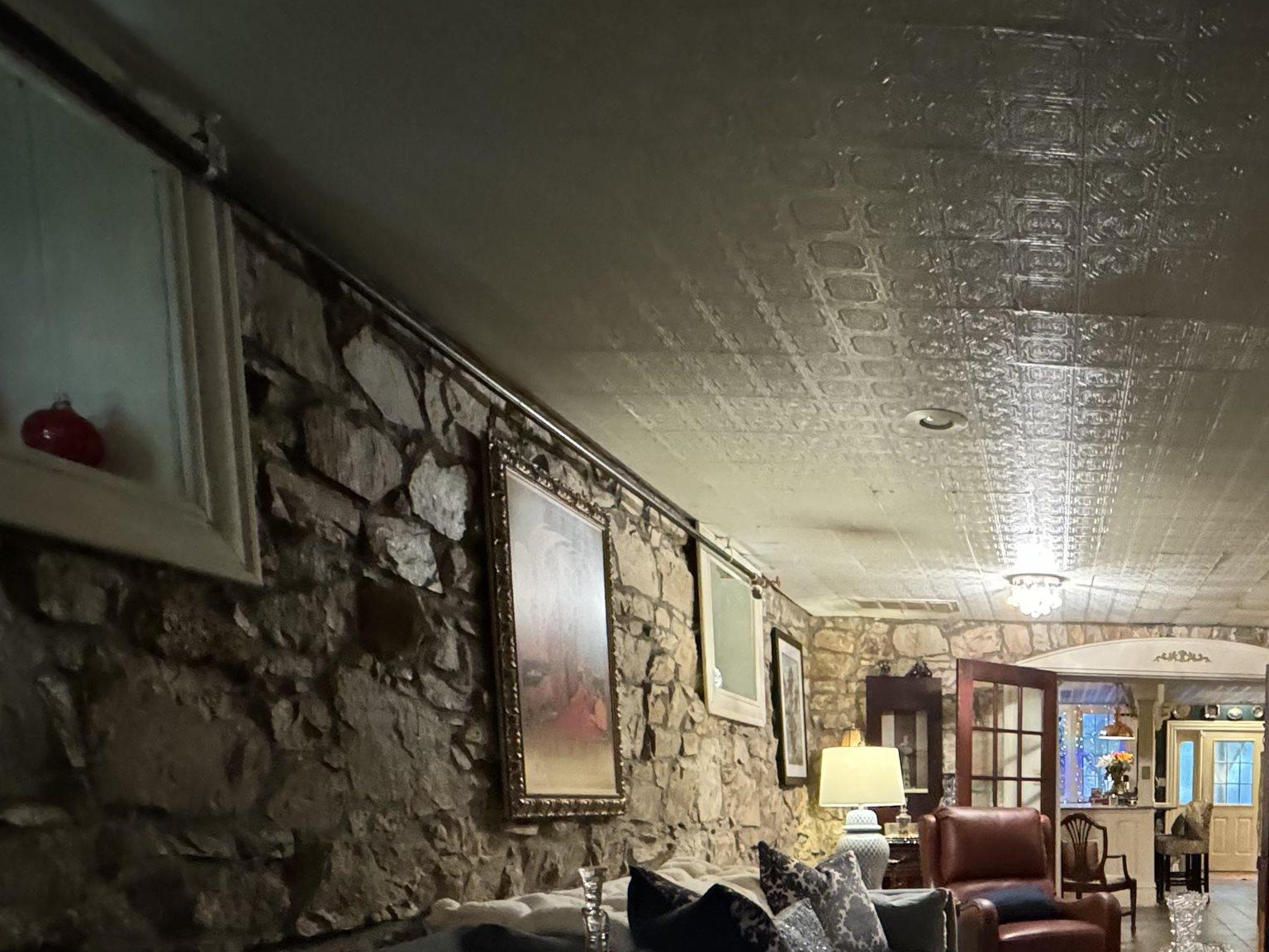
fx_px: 1026
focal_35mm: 28
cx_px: 1105
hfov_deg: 56.2
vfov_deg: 44.6
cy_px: 882
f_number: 2.2
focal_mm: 2.22
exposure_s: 1/60
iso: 1250
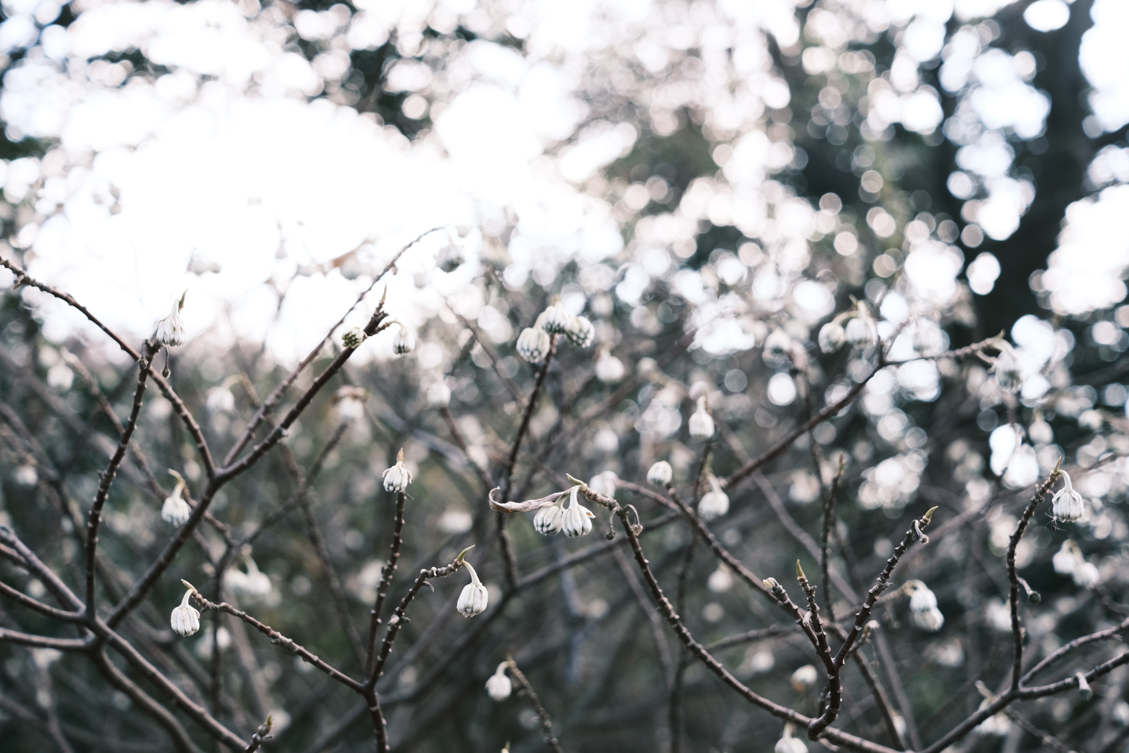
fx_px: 1286
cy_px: 376
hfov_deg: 47.4
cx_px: 564
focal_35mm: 41
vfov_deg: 32.6
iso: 320
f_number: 4
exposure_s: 1/240
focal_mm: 27
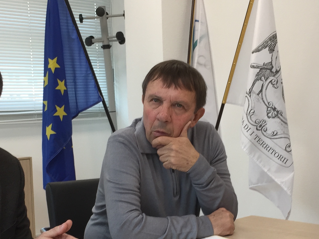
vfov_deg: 21.6
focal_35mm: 67
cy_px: 202
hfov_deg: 29.0
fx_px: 617
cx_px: 171
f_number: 2.2
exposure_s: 1/50
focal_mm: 4.15
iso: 40
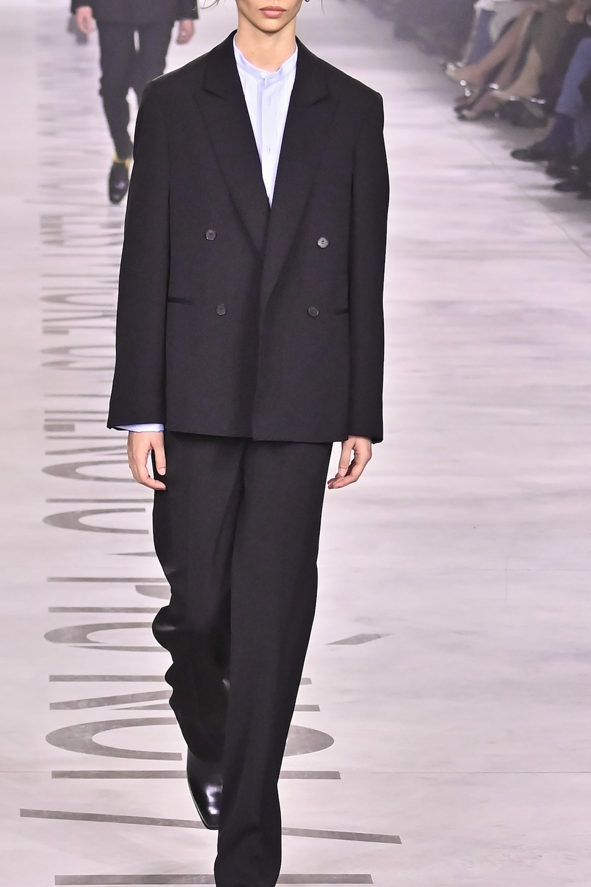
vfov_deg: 10.0
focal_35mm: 205
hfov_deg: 6.7
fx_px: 5048
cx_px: 258
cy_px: 403
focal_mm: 110
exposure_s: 1/500
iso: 3200
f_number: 6.3
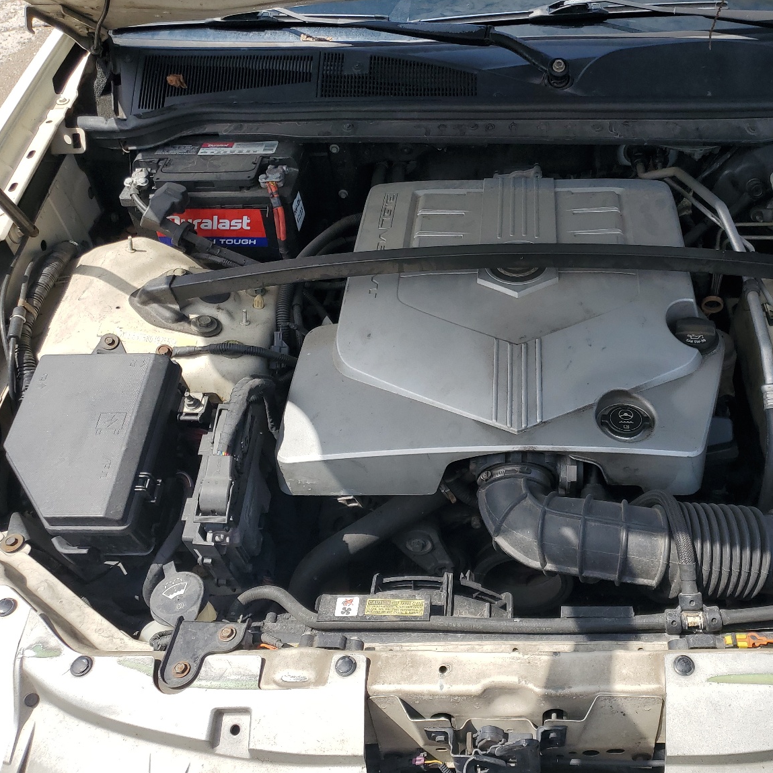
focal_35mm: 32
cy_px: 387
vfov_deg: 51.1
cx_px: 526
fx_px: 808
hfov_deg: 50.0
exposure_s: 1/3333
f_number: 1.5
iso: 50
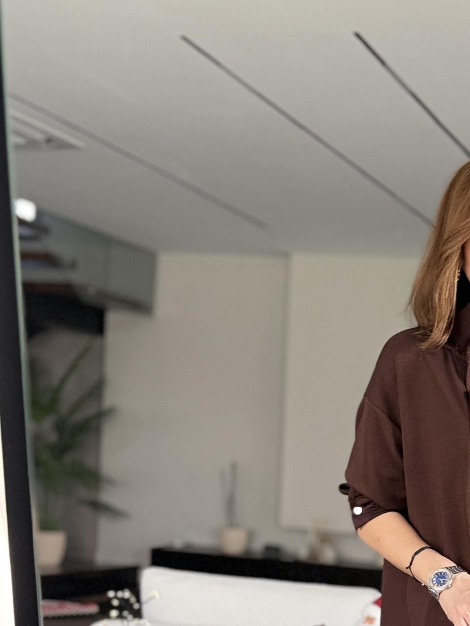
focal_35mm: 59
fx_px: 1068
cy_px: 577
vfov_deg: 31.0
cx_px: 574
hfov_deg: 22.7
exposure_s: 1/60
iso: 250
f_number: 1.78
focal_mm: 6.76
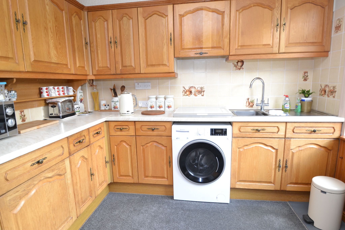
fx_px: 187
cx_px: 172
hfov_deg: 85.4
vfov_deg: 63.2
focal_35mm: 20
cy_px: 115
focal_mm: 13
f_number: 3.8
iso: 720
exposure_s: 1/60
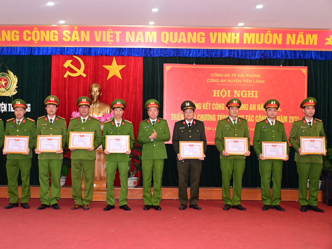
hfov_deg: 47.8
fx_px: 374
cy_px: 124
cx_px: 146
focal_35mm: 39
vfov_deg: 36.8
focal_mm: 24
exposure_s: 1/200
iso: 1600
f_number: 3.8
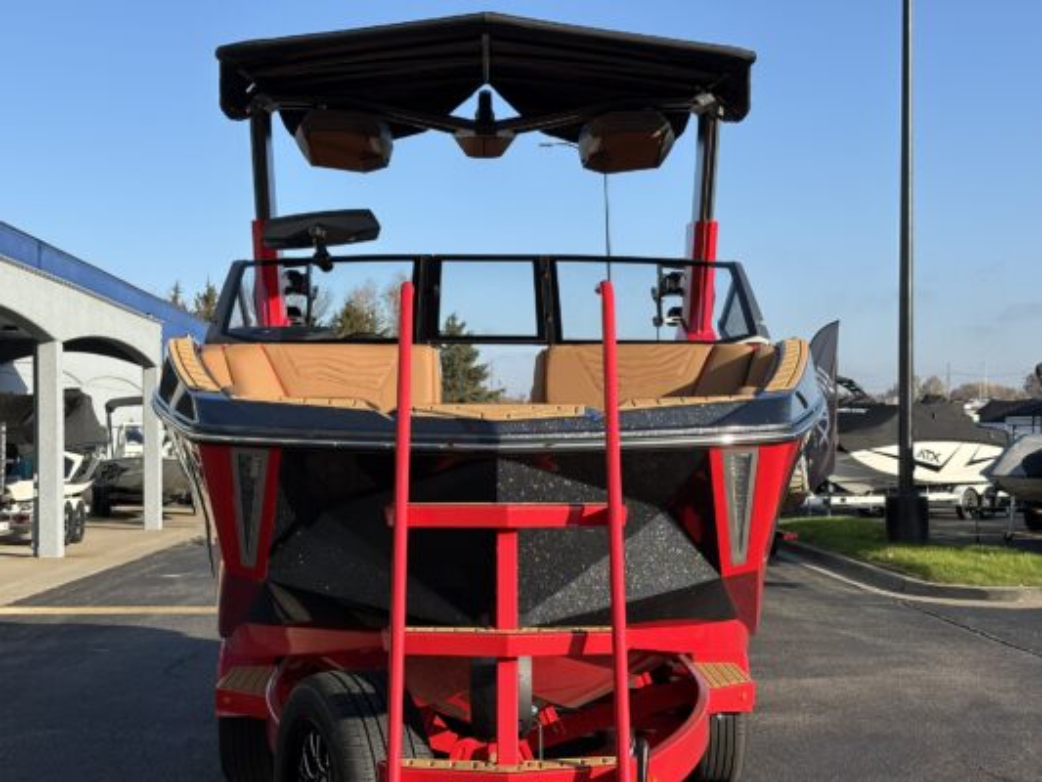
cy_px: 391
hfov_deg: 36.8
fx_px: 1566
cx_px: 521
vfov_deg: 28.0
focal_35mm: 52
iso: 32
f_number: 1.6
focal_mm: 5.96
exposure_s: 1/1667
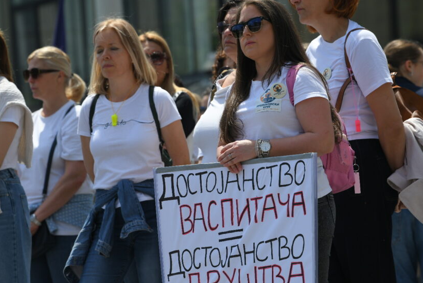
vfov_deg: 5.5
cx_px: 187
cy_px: 166
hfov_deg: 8.3
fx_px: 2927
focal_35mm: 249
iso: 200
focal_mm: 200
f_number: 6.3
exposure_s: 1/1000
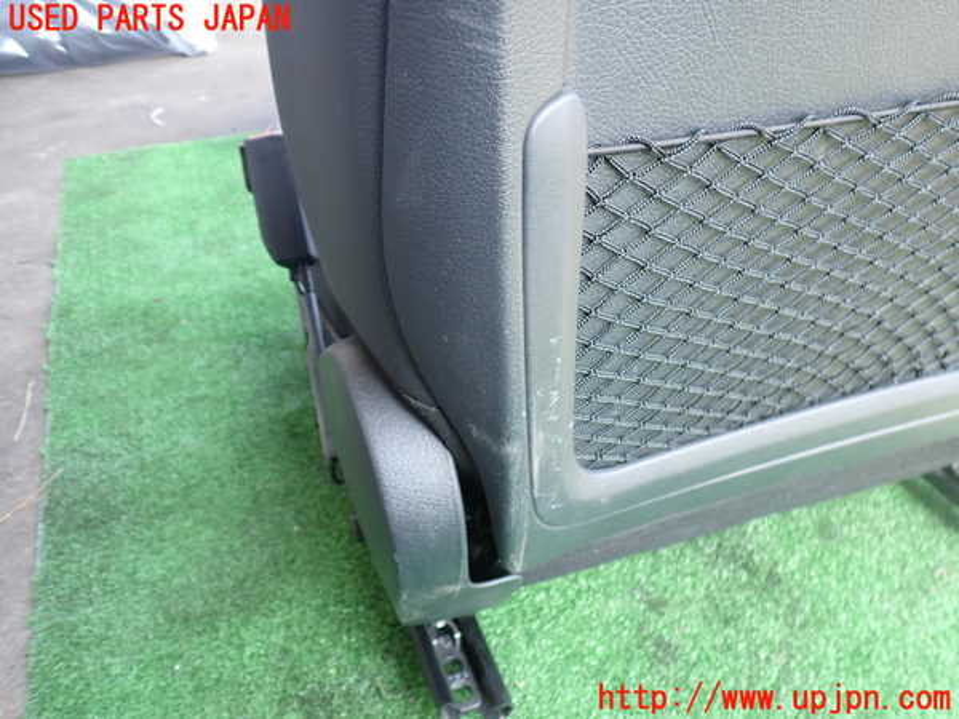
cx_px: 480
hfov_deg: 60.0
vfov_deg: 46.8
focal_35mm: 30
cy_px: 360
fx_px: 831
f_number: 2.3
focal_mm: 5.4
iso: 200
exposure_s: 1/100
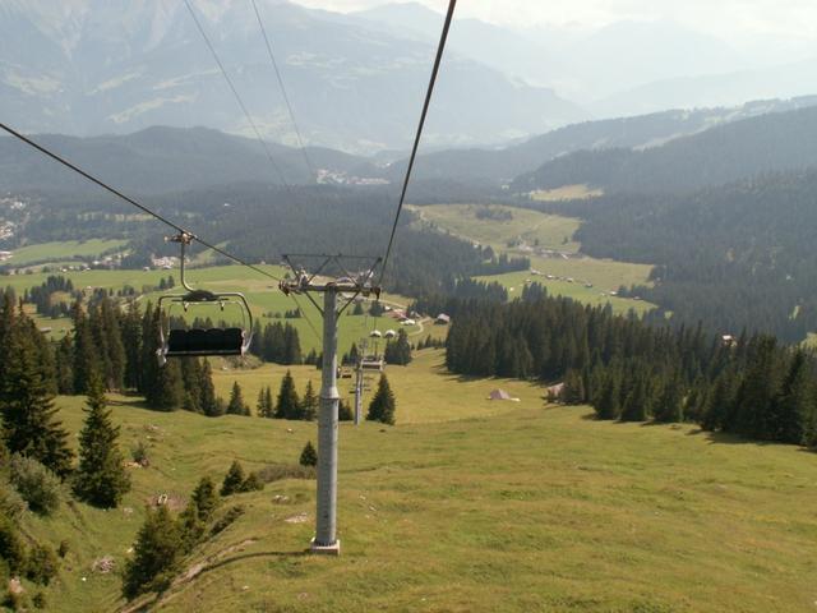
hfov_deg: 52.6
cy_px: 306
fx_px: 826
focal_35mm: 35
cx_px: 408
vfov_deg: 40.7
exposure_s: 1/200
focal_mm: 5.86
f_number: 5.6
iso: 50
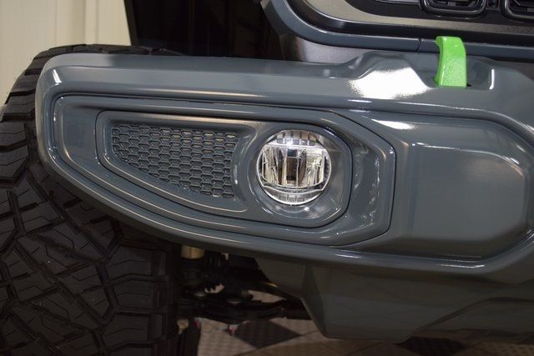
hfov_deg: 45.0
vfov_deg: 30.9
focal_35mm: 44
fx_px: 645
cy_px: 178
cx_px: 267
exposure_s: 1/60
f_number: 4.5
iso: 800
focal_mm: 29
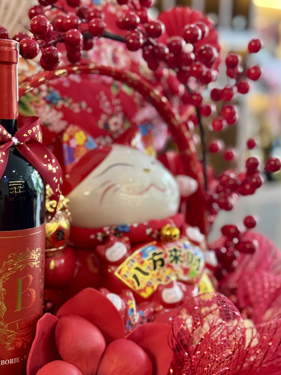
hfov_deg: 24.8
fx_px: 639
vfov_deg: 32.7
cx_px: 118
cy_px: 201
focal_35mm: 59
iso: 250
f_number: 1.78
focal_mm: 6.76
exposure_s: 1/50
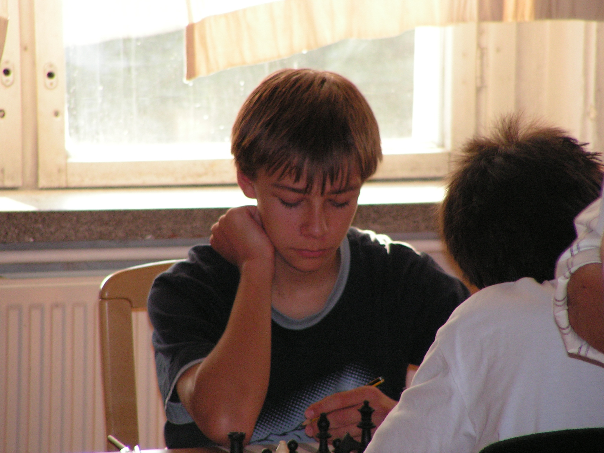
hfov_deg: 6.8
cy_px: 226
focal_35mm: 290
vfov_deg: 5.1
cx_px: 302
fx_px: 5060
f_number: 3.2
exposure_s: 1/320
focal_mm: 48
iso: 200
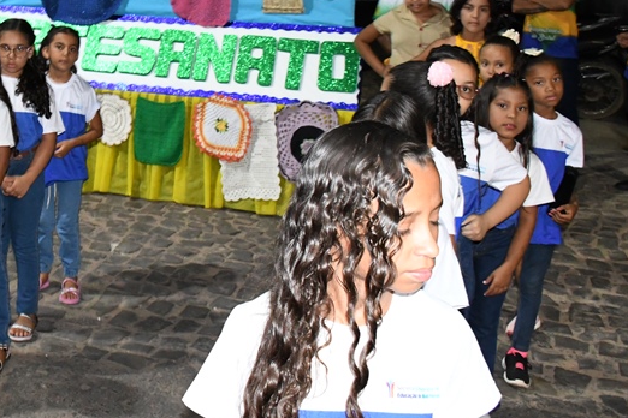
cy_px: 39
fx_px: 924
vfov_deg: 24.7
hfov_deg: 35.5
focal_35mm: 53
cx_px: 73
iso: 5000
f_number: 6.3
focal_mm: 18
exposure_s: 1/40
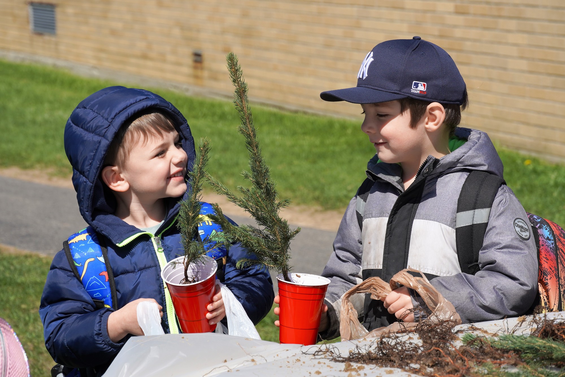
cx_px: 282
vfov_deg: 11.9
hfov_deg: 17.7
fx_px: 1812
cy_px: 188
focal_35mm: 116
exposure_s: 1/640
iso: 100
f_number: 6.3
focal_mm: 77
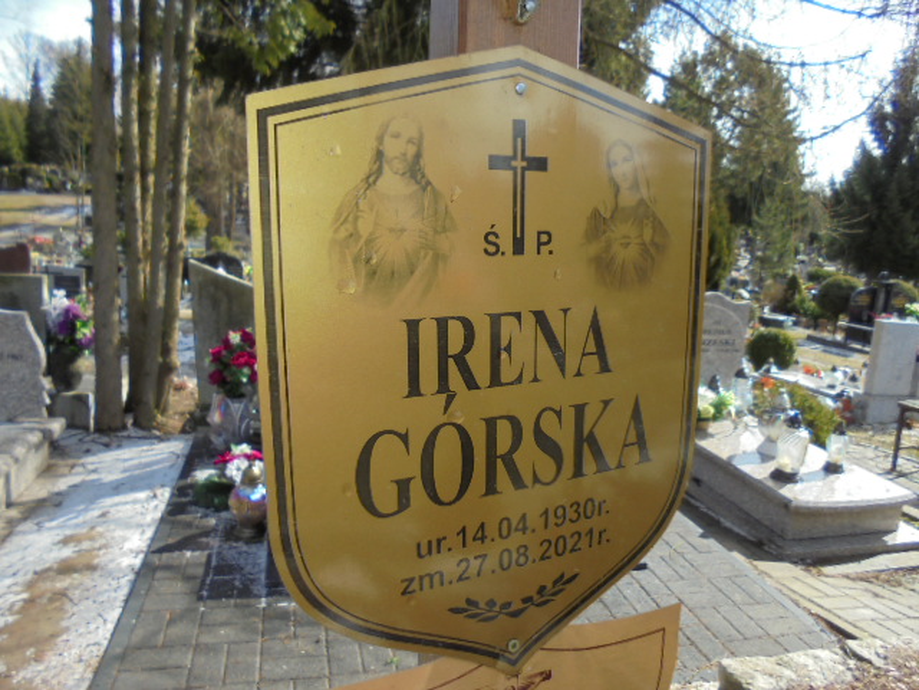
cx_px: 460
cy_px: 345
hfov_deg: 67.3
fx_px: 690
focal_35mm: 26
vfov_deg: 53.1
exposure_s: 1/400
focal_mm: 4.6
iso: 100
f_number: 3.5
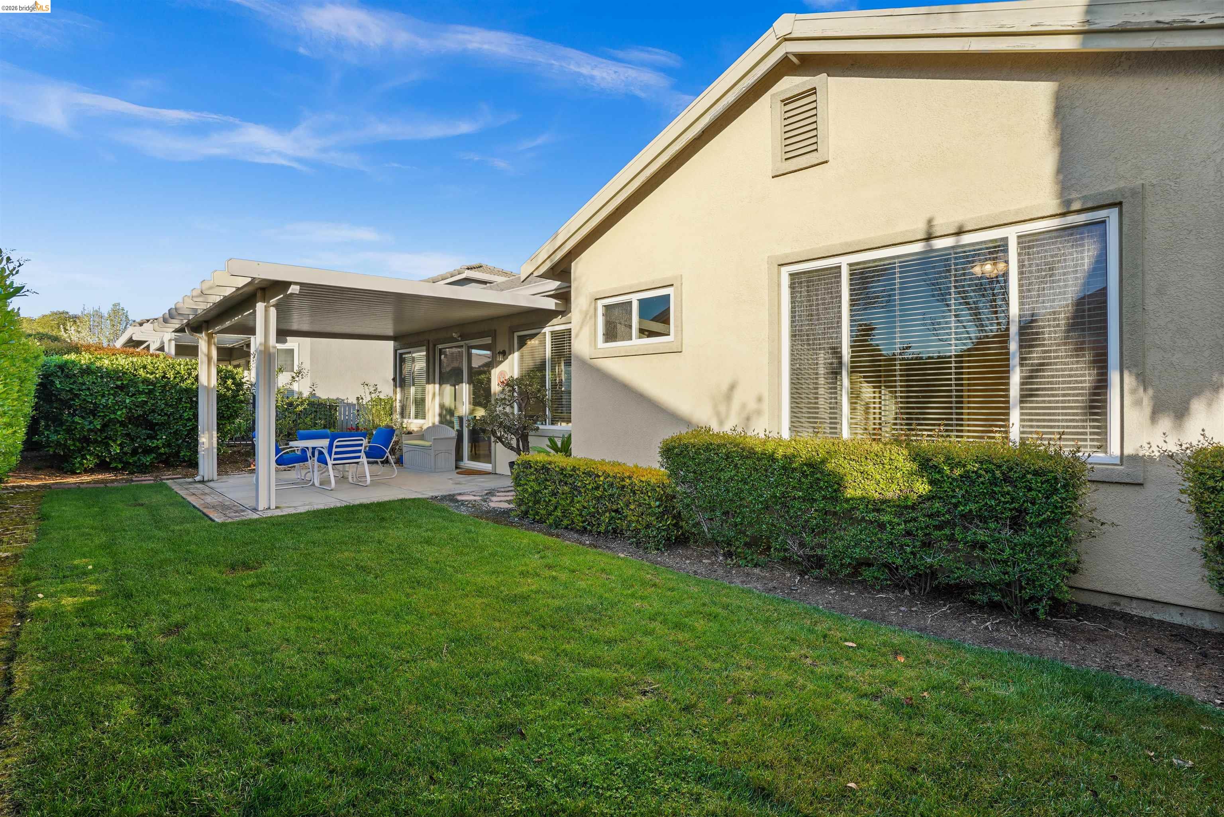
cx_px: 612
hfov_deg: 96.7
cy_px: 408
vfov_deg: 73.8
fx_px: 544
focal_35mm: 16
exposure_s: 1/13
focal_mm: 16
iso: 100
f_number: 8
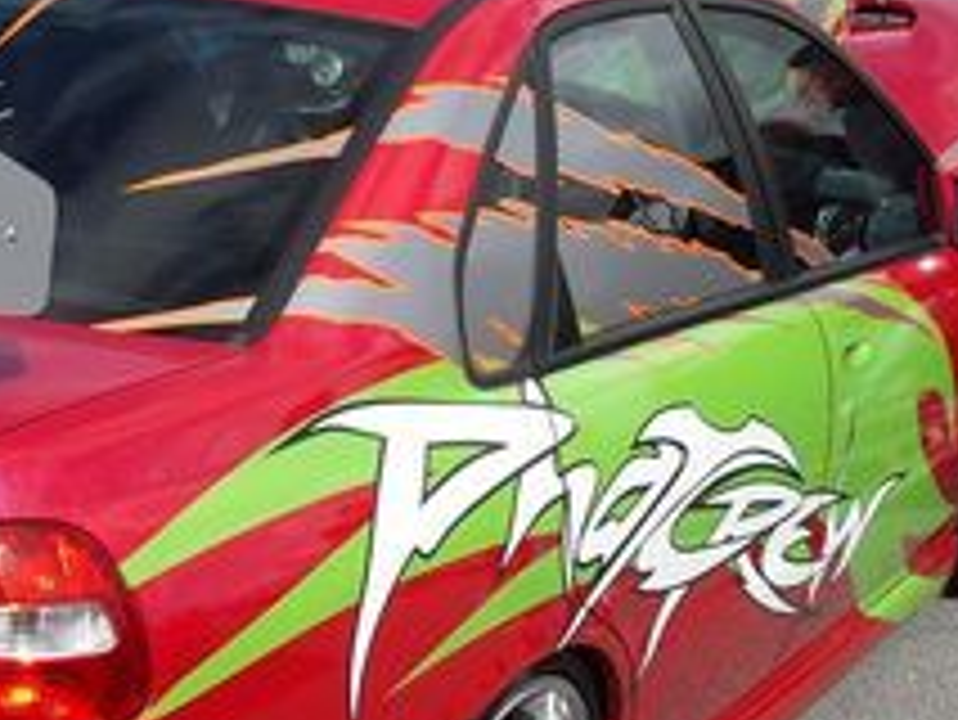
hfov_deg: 22.6
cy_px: 576
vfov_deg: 17.4
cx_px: 54
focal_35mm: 84
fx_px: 2326
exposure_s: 1/350
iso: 80
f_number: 7.1
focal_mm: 6
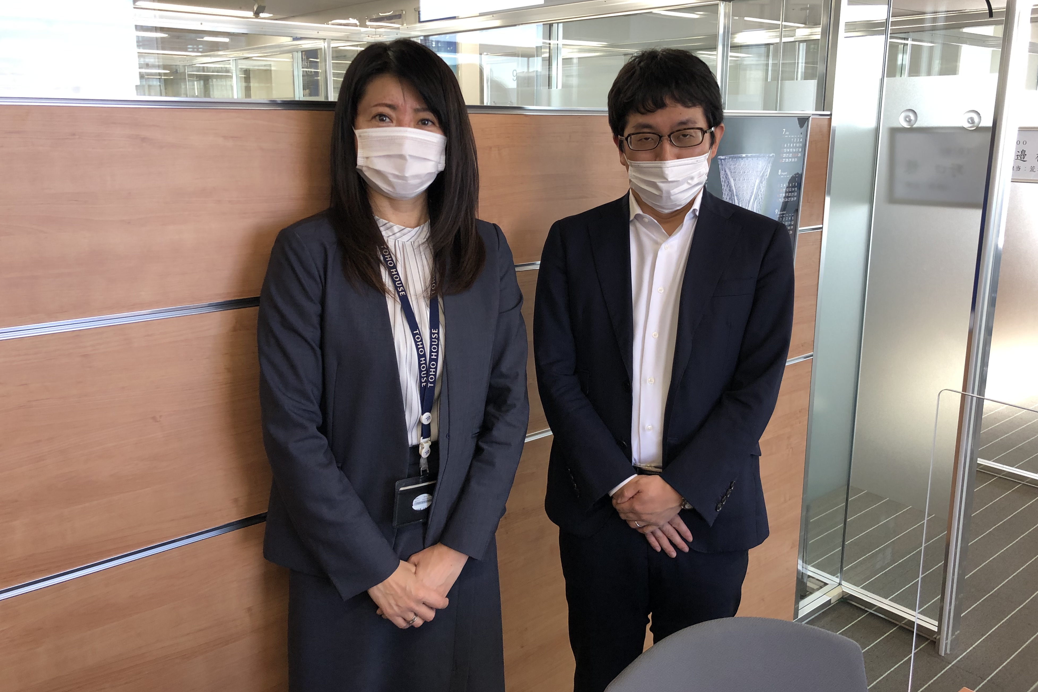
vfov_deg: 43.5
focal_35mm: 30
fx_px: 865
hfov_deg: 61.9
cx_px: 531
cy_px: 308
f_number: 1.8
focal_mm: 4
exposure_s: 1/33
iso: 25
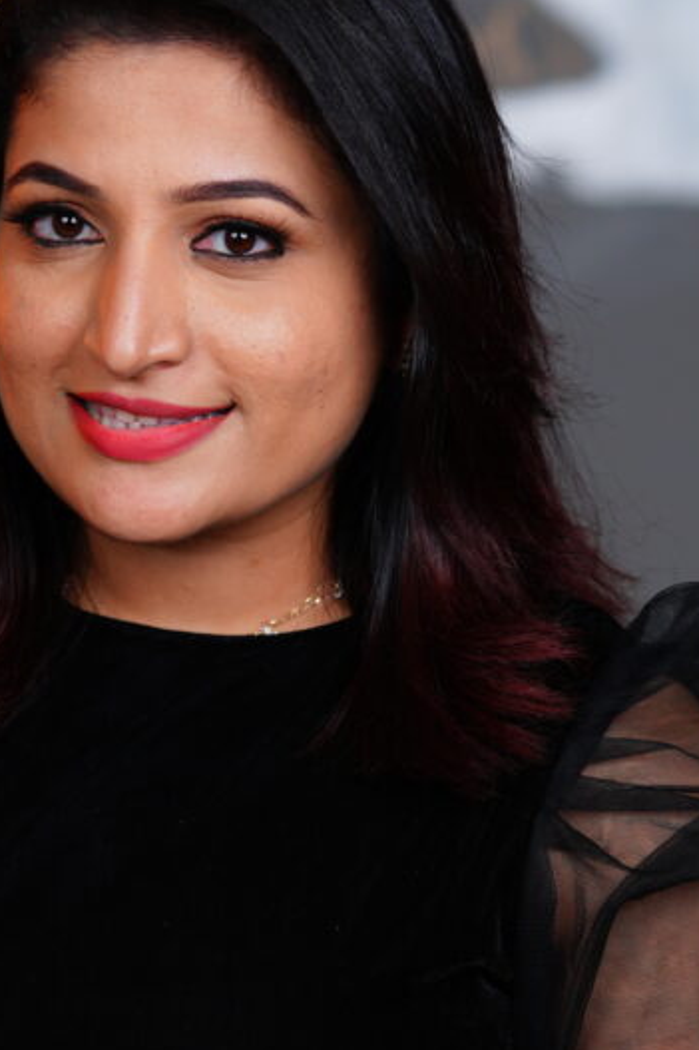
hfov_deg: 5.6
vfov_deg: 8.3
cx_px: 190
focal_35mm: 247
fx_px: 7198
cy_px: 759
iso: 160
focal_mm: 85
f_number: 2.8
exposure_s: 1/125
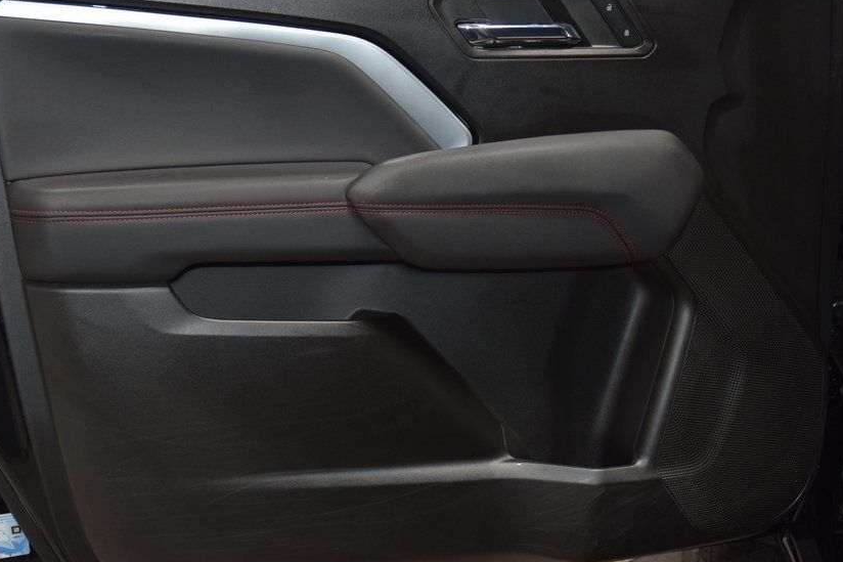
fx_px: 1091
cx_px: 412
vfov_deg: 28.9
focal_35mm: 47
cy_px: 273
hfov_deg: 42.2
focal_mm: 25
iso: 1100
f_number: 3.8
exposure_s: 1/60
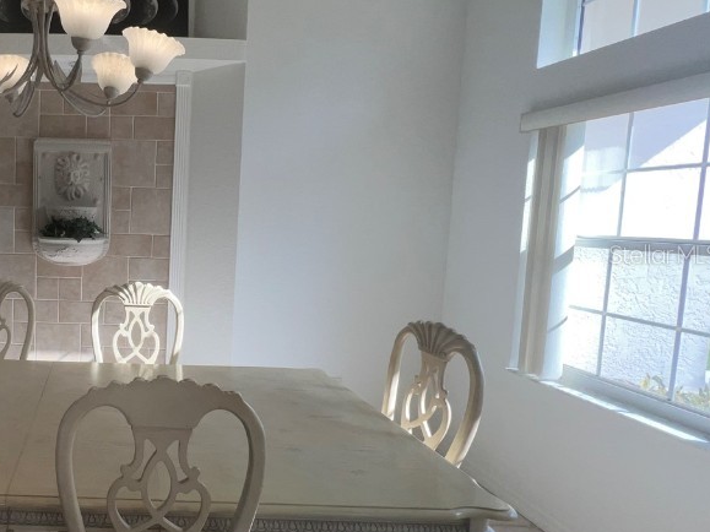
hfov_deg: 64.0
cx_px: 97
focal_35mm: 23
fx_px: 472
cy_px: 254
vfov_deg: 58.8
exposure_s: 1/298
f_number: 1.8
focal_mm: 1.57
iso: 25
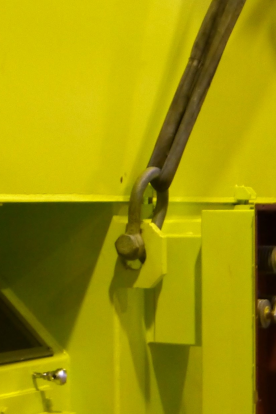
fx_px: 1391
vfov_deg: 16.9
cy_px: 238
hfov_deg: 11.2
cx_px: -31
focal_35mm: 121
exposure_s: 1/25
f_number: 4
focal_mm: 17
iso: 800
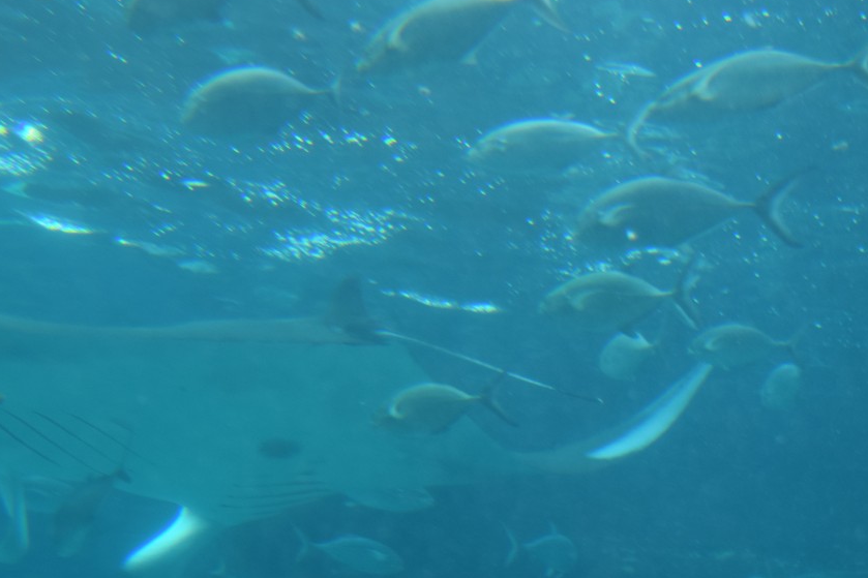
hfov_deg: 26.7
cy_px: 384
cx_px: 212
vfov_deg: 18.2
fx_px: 1803
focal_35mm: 75
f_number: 5
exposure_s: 1/100
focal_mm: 31
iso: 400
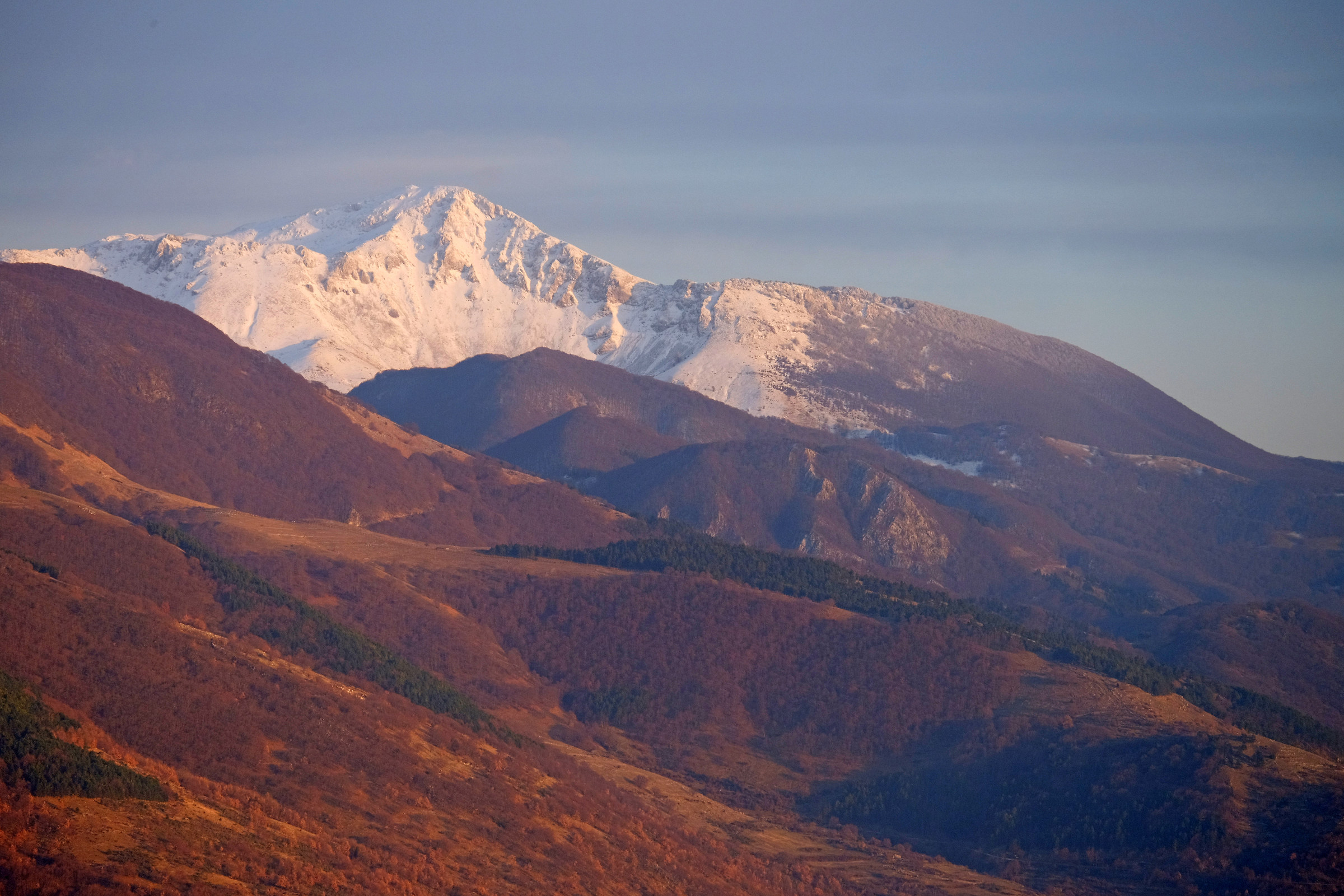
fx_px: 9594
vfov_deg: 5.3
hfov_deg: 8.0
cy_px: 448
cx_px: 672
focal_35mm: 257
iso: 400
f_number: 7.1
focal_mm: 171.6
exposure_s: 1/180
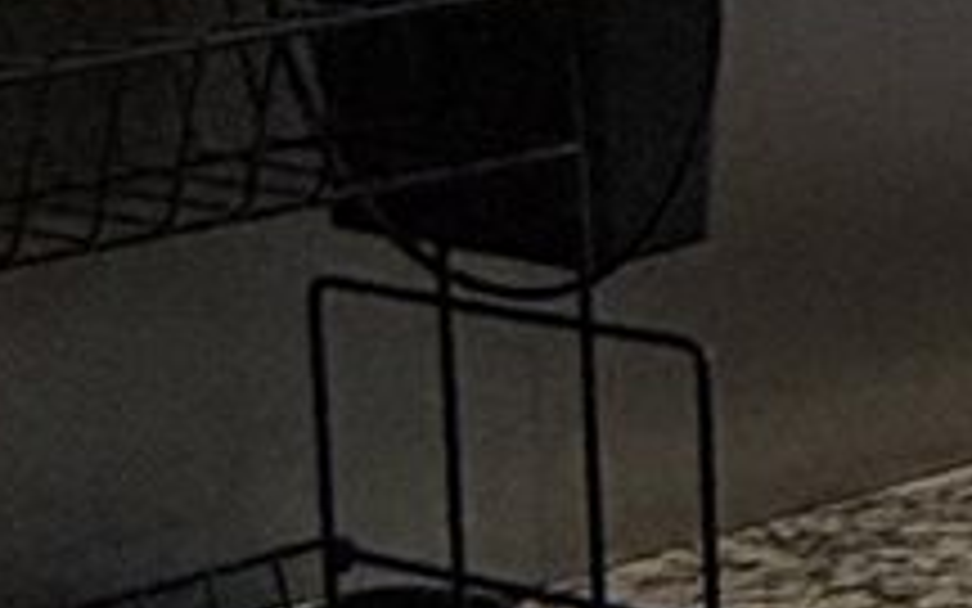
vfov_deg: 8.0
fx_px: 4185
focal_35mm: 158
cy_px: -486
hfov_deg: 9.0
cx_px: 3362
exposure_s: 1/120
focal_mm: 2.22
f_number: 2.2
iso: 64
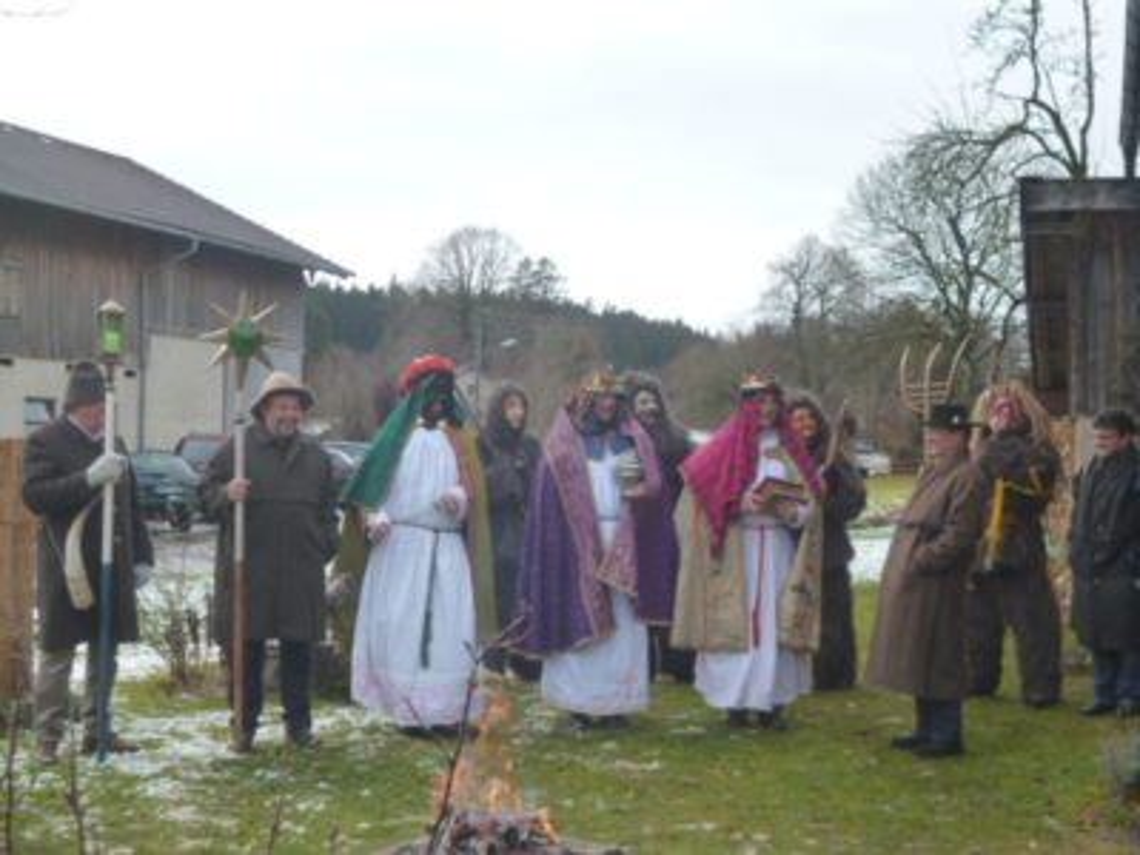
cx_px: 570
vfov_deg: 24.0
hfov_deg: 31.7
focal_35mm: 61
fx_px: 2009
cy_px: 428
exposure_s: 1/160
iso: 160
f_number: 4.1
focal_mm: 10.9
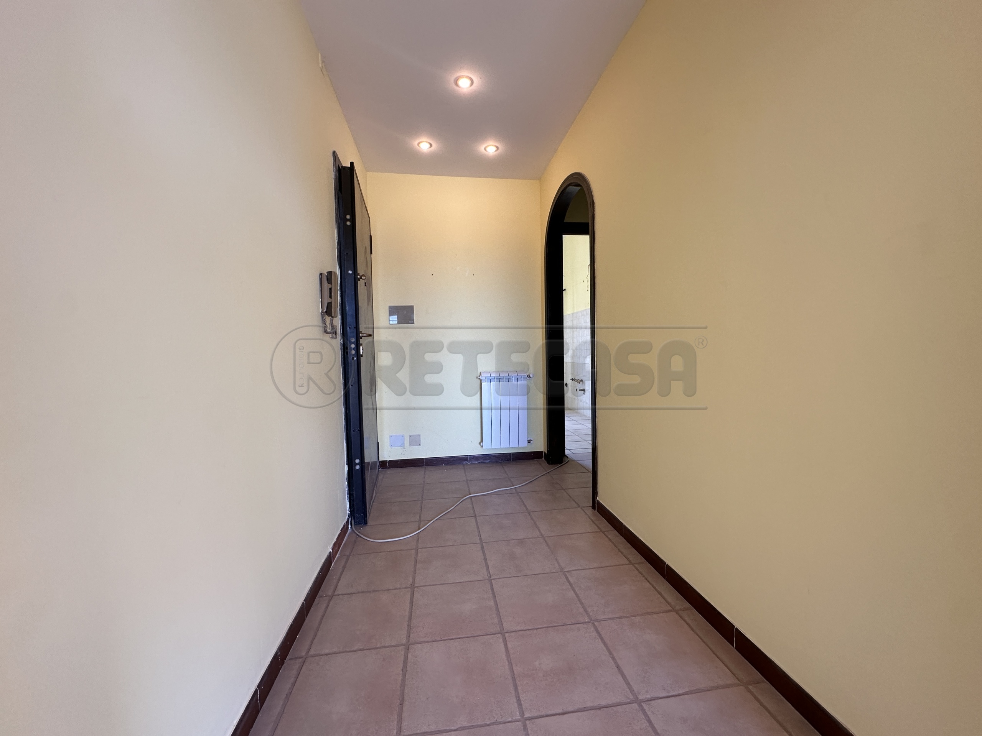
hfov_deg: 102.1
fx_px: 397
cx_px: 491
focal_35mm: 14
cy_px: 368
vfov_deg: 85.7
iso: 160
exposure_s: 1/100
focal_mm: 2.22
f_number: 2.2
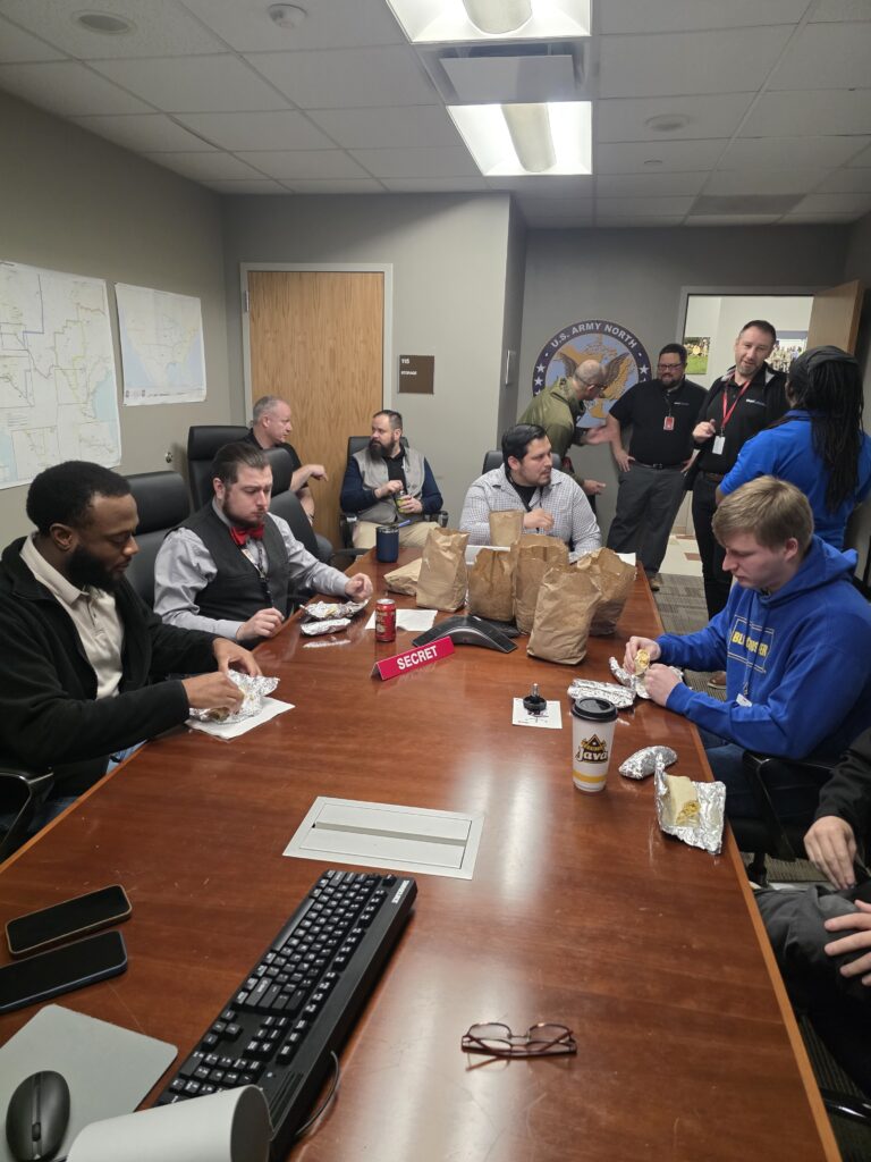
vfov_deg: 73.9
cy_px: 581
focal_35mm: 23
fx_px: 772
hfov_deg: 58.9
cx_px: 436
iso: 800
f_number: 1.7
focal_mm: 6.3
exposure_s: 1/120
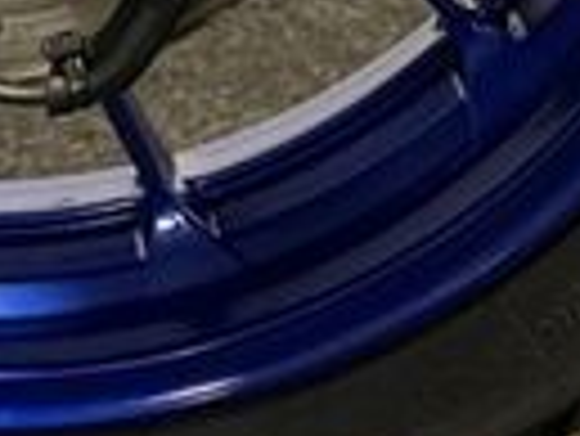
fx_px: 2163
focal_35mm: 129
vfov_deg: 10.4
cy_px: -508
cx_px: -81
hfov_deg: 14.8
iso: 320
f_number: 1.6
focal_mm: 5.1
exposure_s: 1/50
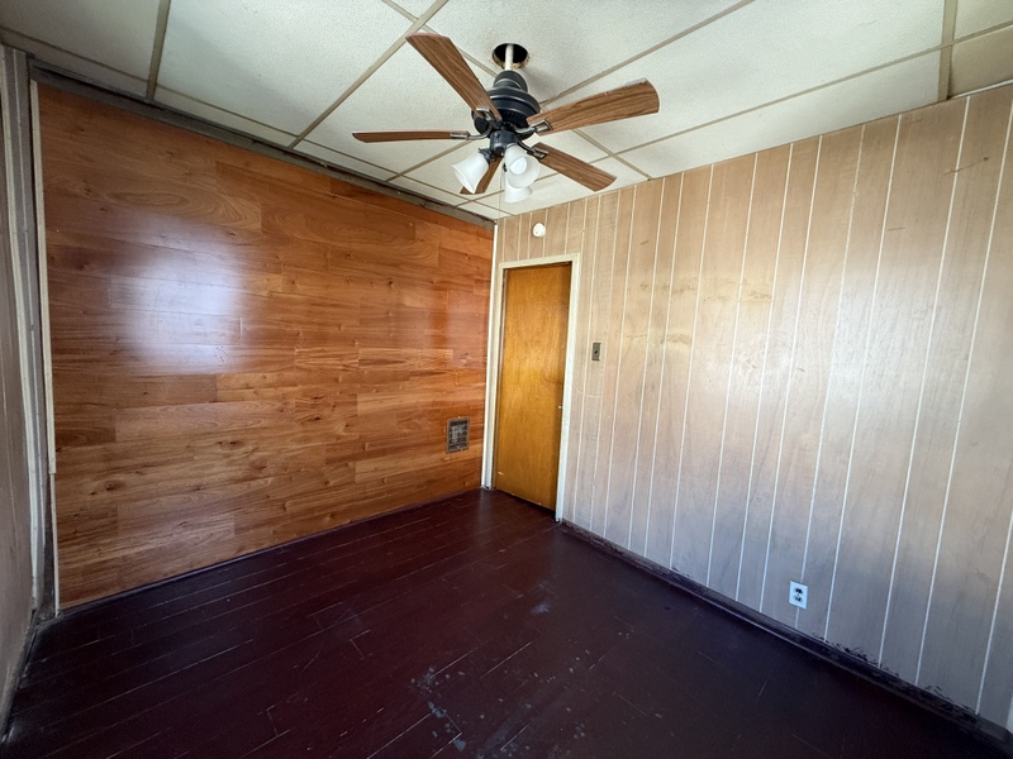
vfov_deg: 85.7
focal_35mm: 14
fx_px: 410
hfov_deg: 102.1
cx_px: 506
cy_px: 380
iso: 320
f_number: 2.2
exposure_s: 1/90
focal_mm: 2.22
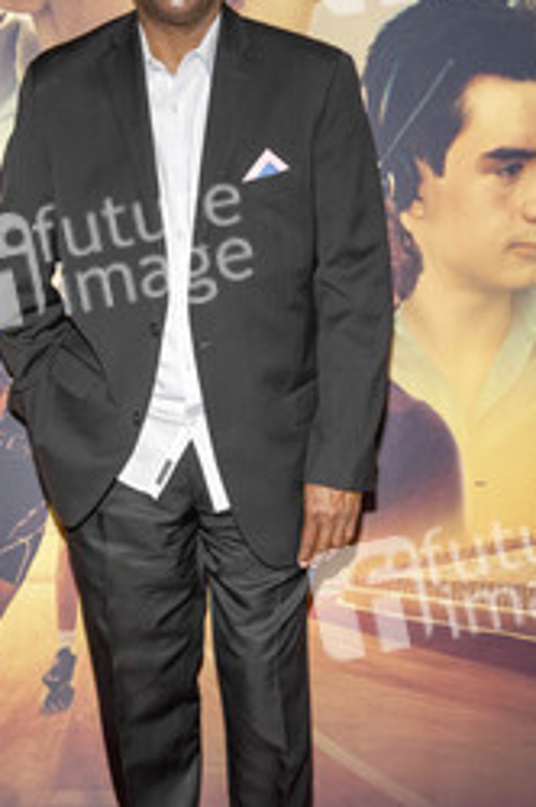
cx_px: 181
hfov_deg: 24.0
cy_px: 423
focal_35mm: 56
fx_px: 1254
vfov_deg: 35.7
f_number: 4.5
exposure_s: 1/200
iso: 800
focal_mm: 35
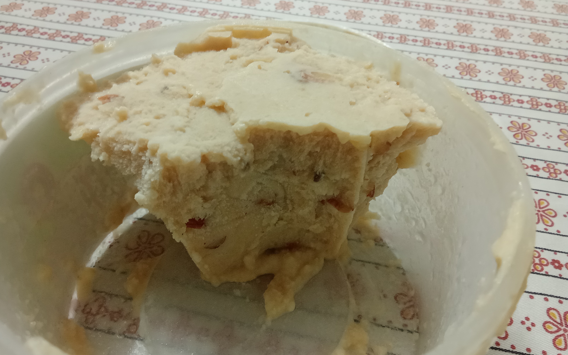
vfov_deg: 41.8
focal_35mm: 30
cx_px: 281
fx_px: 464
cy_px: 190
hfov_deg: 62.9
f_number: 2
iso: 400
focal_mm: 2.78
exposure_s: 1/33.3
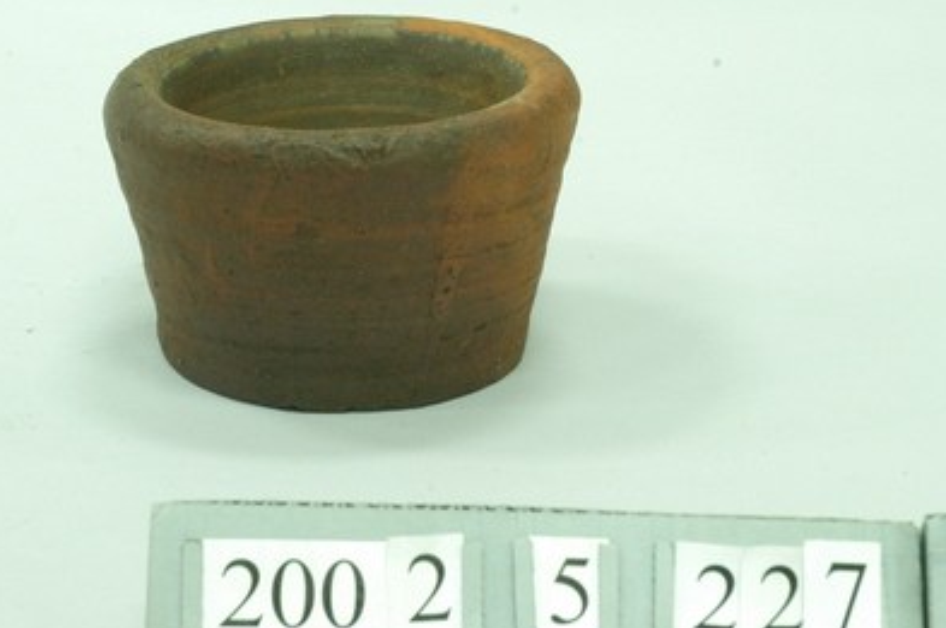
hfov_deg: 16.1
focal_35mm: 127
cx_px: 332
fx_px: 3333
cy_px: 155
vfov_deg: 10.7
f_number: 10
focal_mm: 52
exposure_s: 1/8
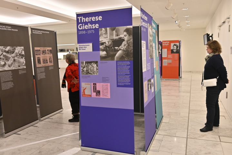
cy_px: 78
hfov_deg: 59.5
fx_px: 203
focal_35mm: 32
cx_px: 116
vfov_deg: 41.7
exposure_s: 1/125
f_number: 6.3
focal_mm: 31.5
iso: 2000
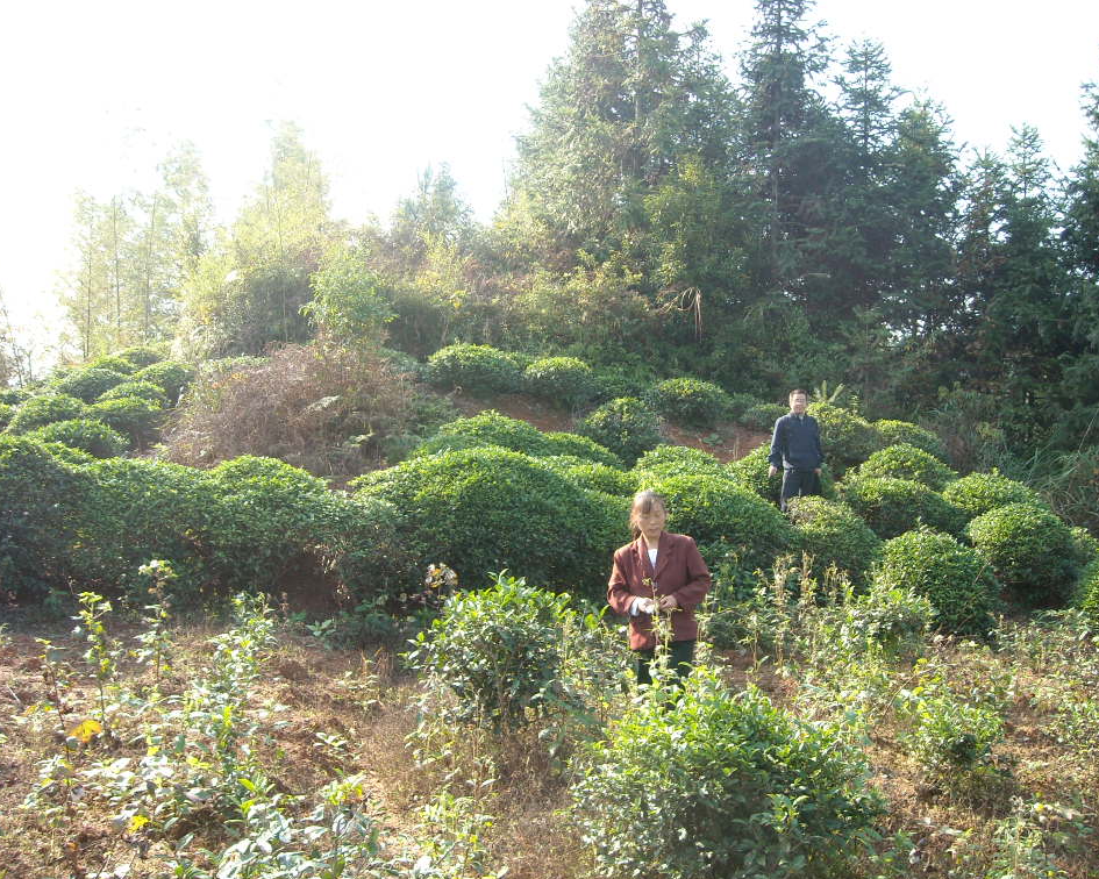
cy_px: 436
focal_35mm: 37
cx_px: 585
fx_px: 1203
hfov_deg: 49.1
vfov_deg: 40.1
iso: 64
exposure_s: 1/161
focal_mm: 5.7
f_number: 2.8
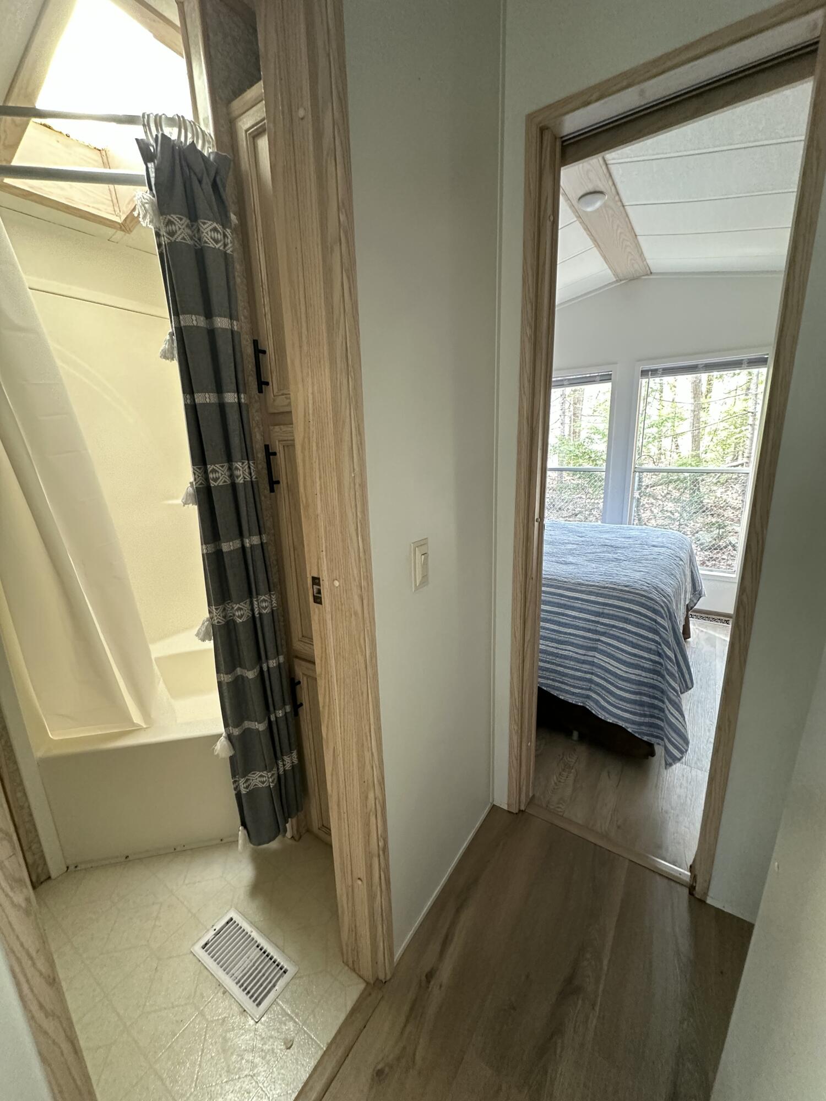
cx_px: 413
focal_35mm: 14
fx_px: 445
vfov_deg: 102.1
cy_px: 550
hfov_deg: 85.7
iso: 400
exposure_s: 1/69
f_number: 2.2
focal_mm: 2.22
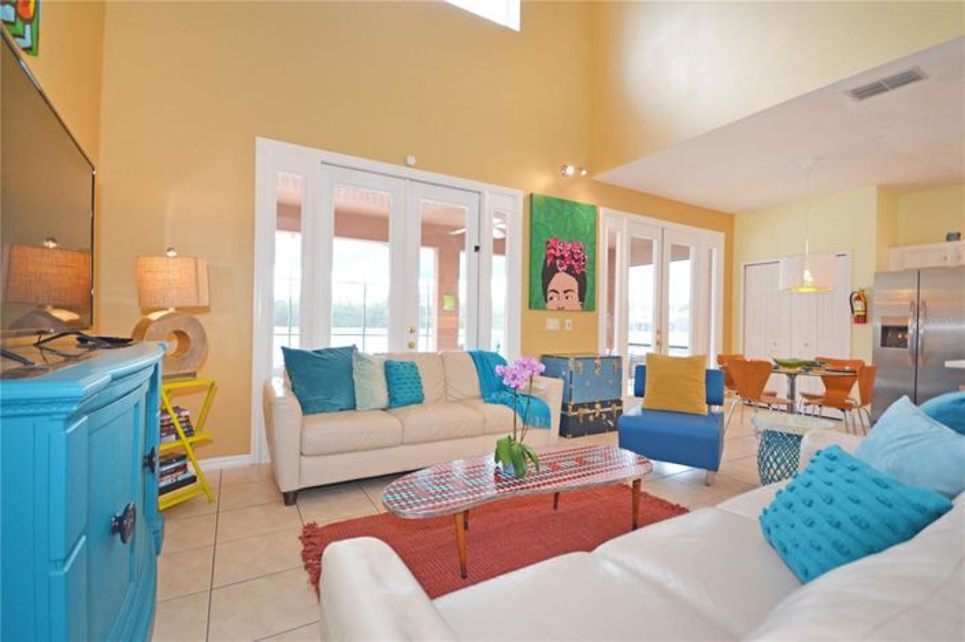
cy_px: 321
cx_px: 482
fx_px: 402
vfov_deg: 77.2
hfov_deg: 100.4
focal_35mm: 15
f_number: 4
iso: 450
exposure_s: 1/60
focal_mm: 10
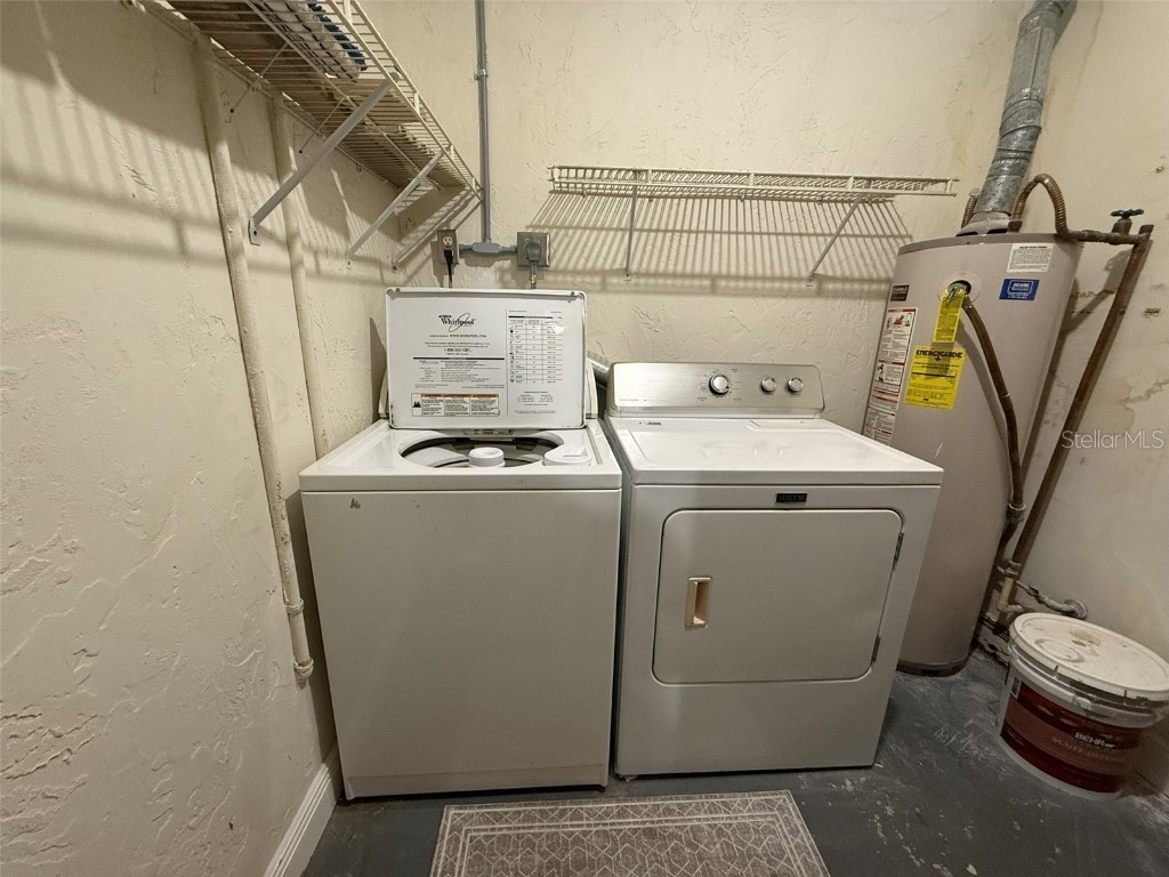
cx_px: 584
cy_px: 438
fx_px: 473
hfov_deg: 102.1
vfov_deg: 85.7
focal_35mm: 14
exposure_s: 1/60
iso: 400
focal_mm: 2.22
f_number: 2.2
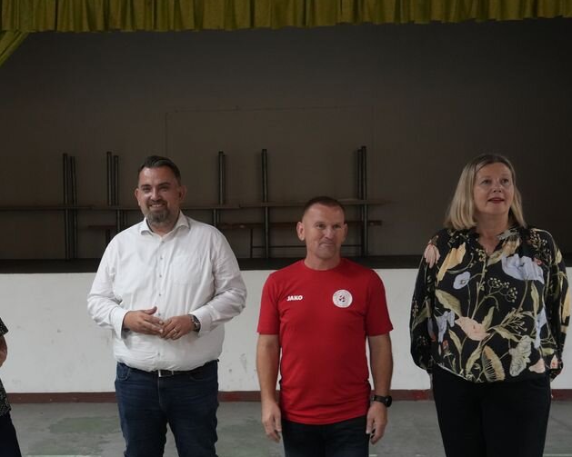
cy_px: 307
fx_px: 931
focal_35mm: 55
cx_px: 203
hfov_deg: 33.9
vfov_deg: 27.4
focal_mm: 36
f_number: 4.5
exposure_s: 1/40
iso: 6400
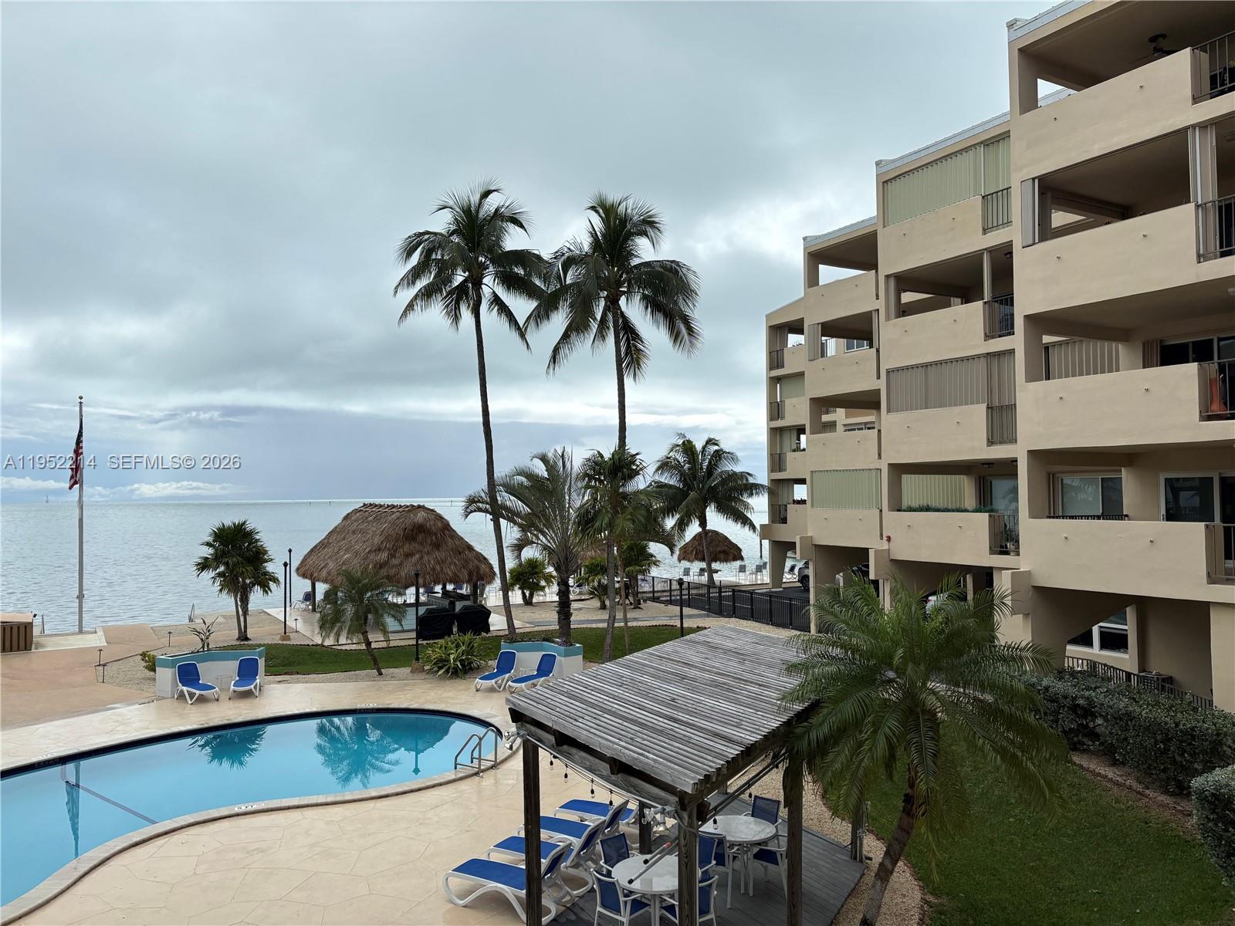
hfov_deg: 67.3
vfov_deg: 53.1
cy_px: 463
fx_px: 928
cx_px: 618
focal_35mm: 26
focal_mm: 5.96
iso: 50
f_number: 1.6
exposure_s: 1/6329
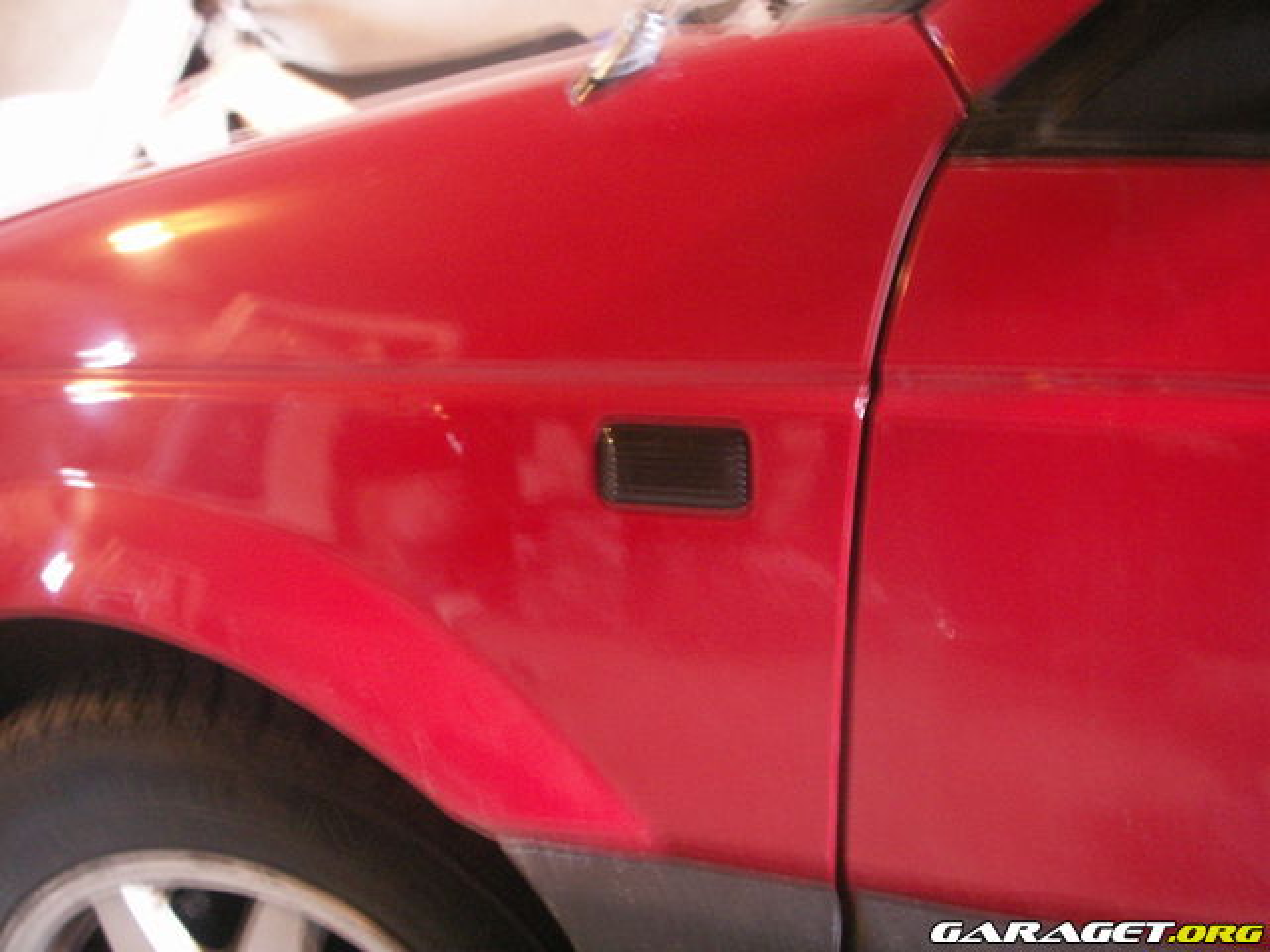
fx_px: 1357
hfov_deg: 50.1
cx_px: 635
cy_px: 476
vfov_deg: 38.7
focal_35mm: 37
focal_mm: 7.7
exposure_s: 1
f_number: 3.5
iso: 160
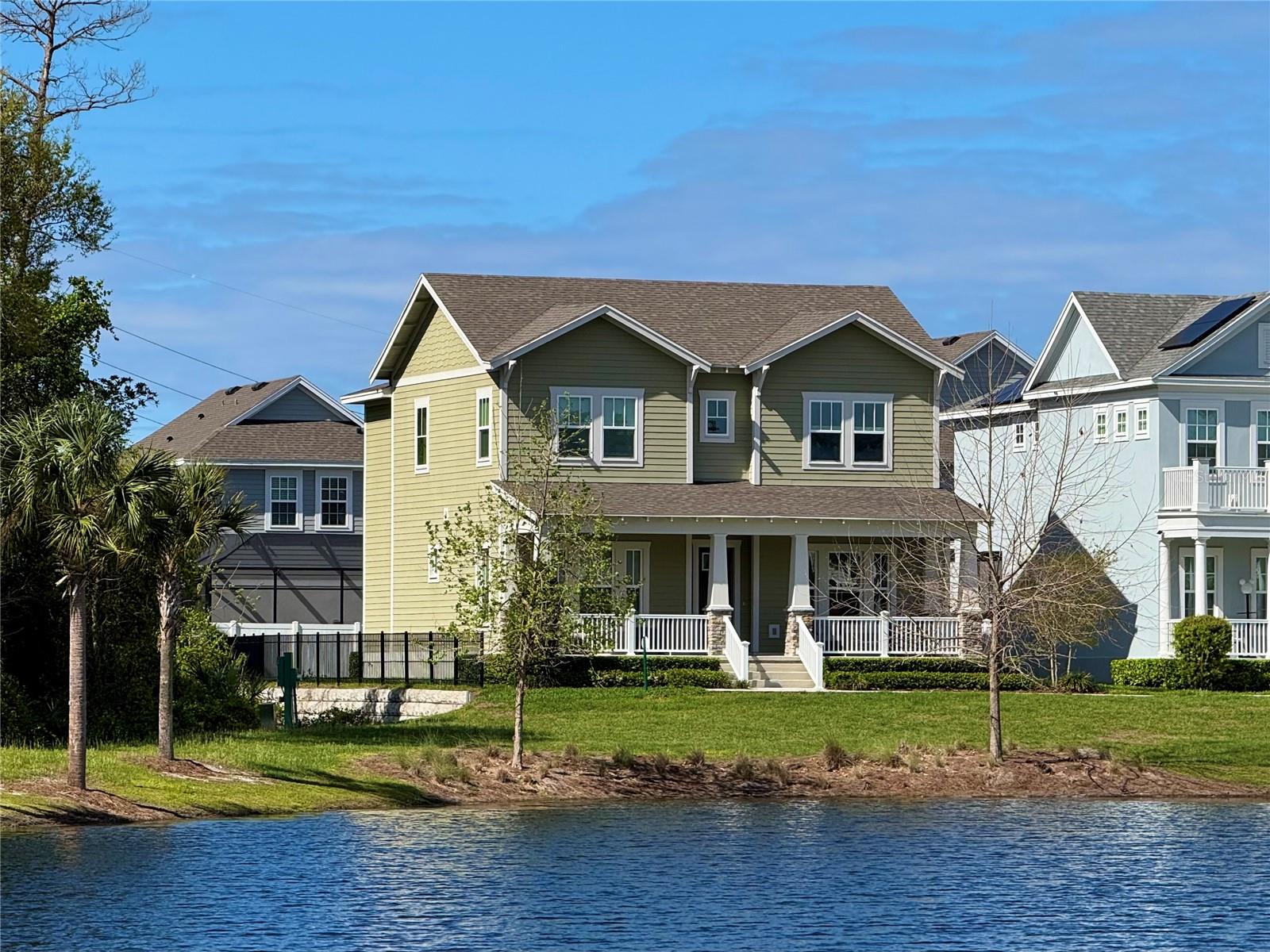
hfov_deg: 16.4
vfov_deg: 12.3
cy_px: 476
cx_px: 635
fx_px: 4403
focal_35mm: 120
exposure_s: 1/1773
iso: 50
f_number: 2.8
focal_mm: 15.66
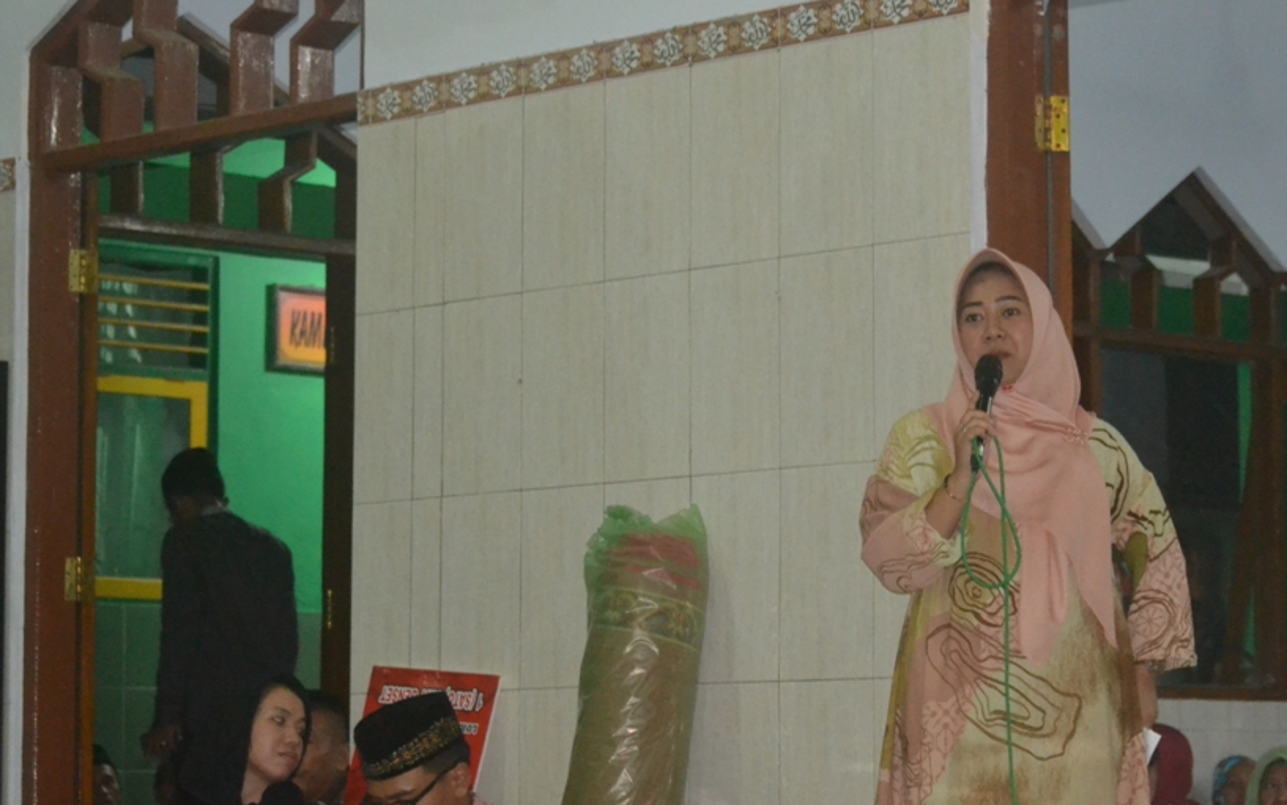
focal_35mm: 115
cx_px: 750
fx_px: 4034
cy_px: 421
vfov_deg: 11.4
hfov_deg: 18.1
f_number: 4.8
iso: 3200
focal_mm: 60
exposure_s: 1/60
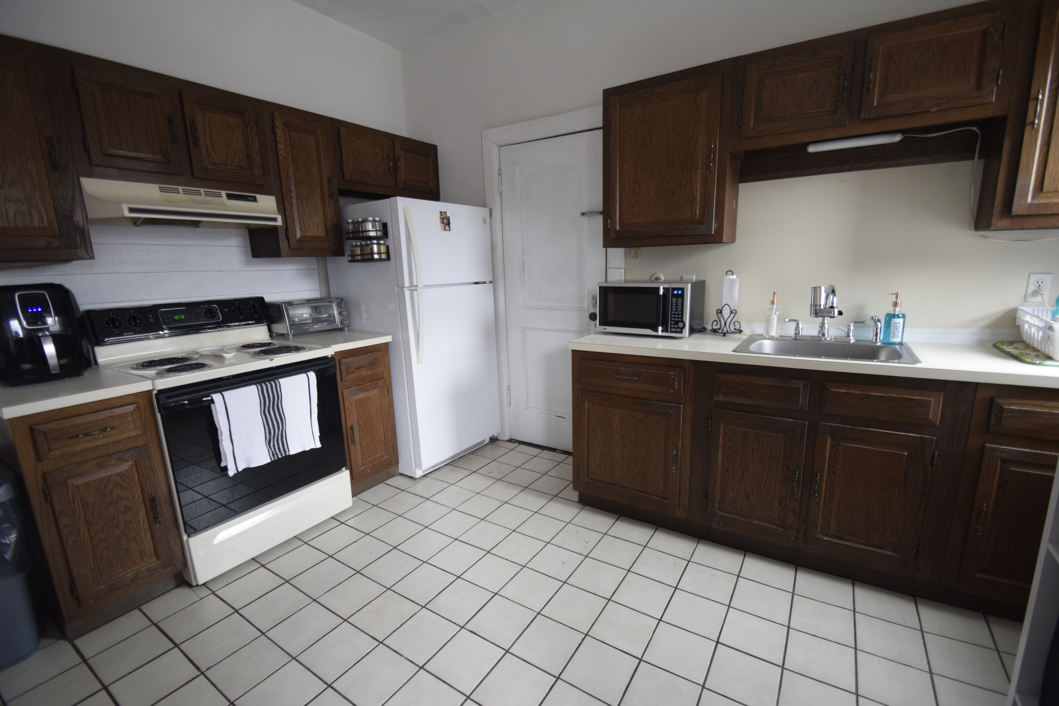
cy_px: 353
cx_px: 530
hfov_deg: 100.4
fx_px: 441
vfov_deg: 77.3
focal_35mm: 15
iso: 1100
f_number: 3.5
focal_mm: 10
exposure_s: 1/60
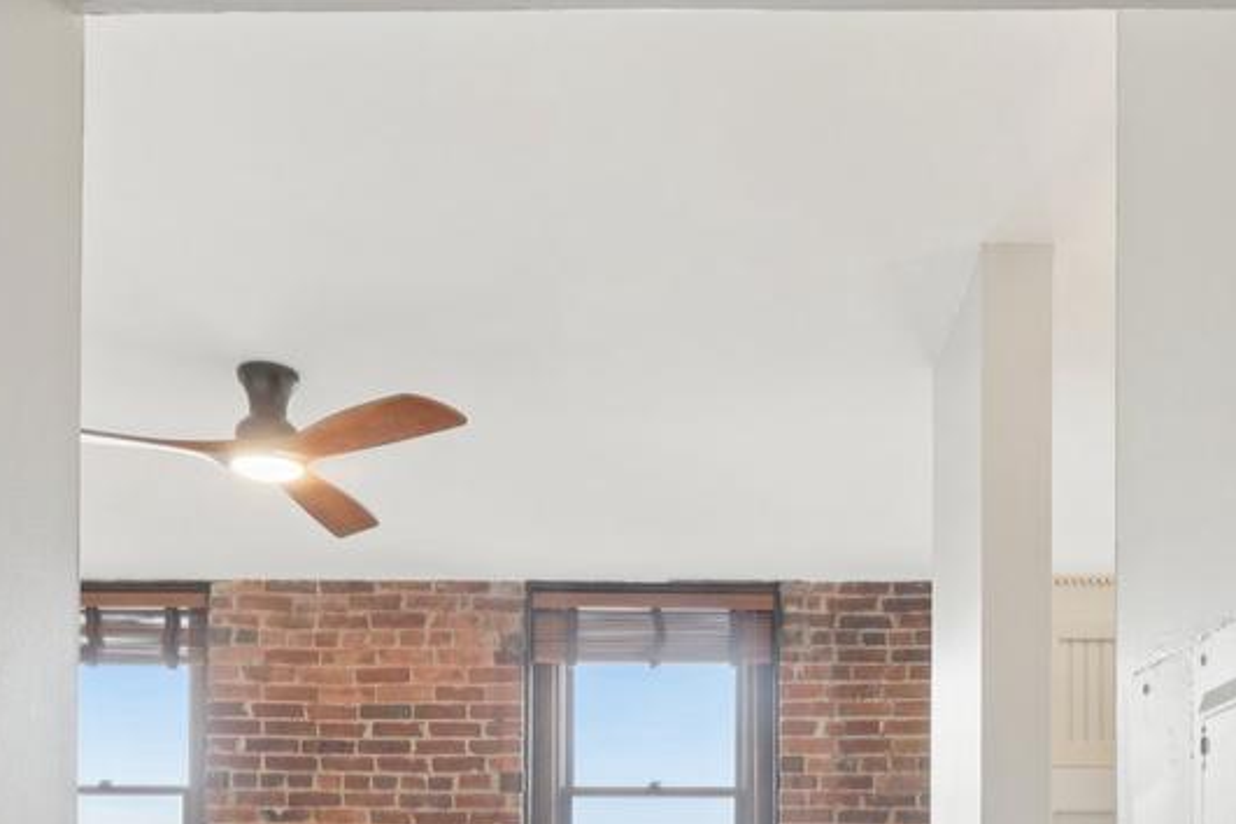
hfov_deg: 50.5
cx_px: 717
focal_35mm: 38
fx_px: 1305
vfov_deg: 30.9
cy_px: 926
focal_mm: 14
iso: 320
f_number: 8
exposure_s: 1/15
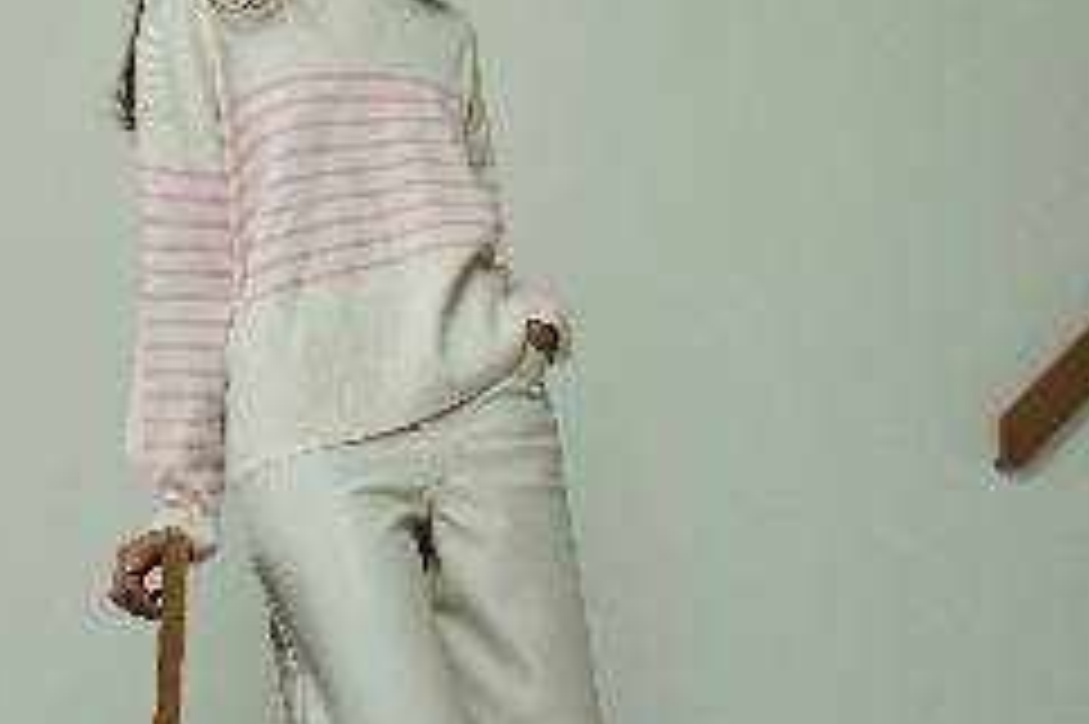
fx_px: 1905
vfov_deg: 21.5
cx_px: 270
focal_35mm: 63
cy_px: 304
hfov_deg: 31.3
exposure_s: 1/200
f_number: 4
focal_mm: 30.5
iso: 320
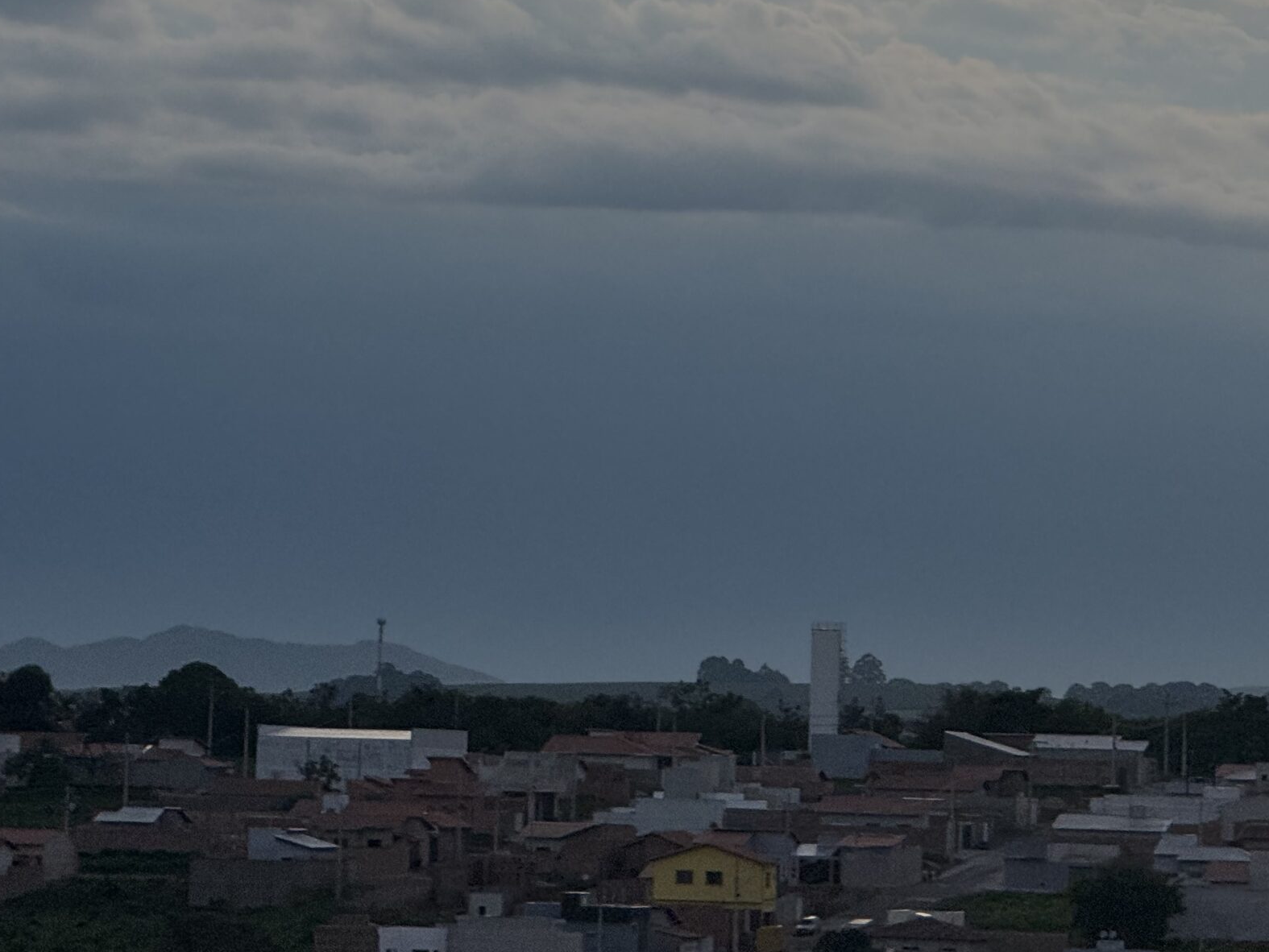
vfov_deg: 7.6
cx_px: 793
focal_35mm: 195
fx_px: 7150
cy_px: 224
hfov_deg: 10.1
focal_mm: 15.66
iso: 50
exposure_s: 1/1033
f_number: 2.8
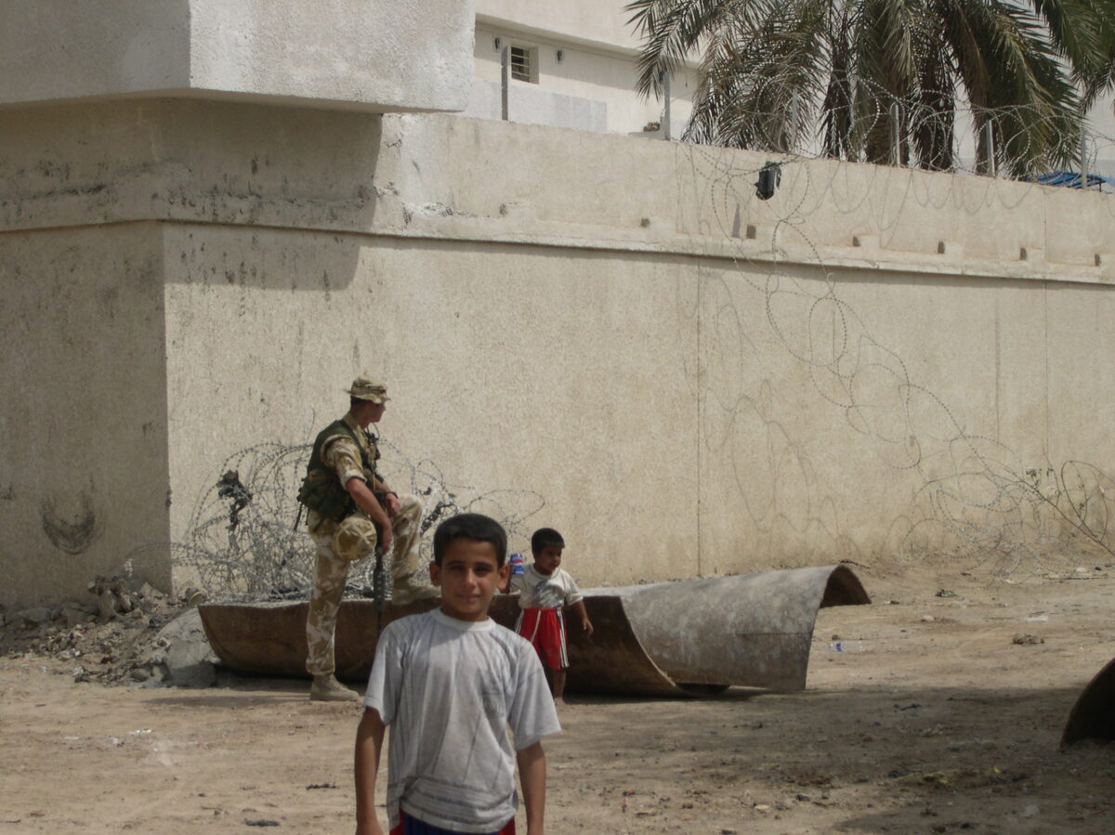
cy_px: 418
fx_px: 3671
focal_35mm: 114
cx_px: 558
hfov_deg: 17.3
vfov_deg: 13.0
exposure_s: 1/108
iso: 100
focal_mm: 24
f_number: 13.4
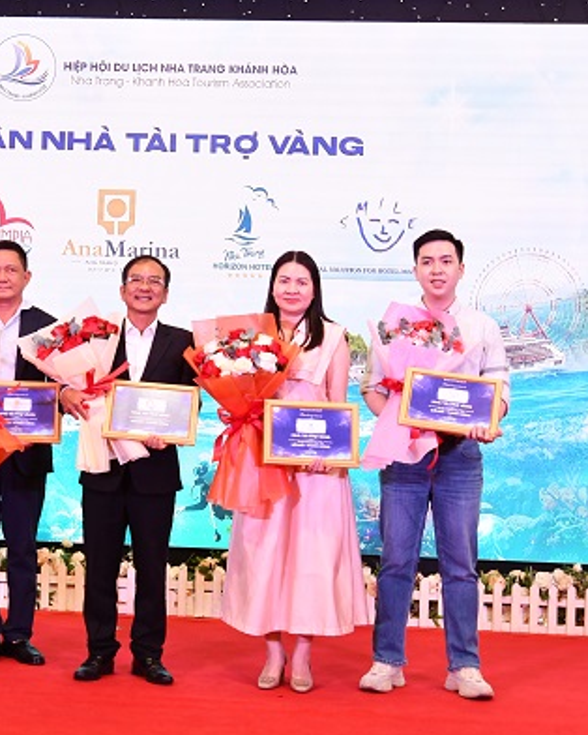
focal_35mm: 66
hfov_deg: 22.7
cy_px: 371
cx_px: 79
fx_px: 1435
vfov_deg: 28.7
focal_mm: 31
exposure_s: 1/50
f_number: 8
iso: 800
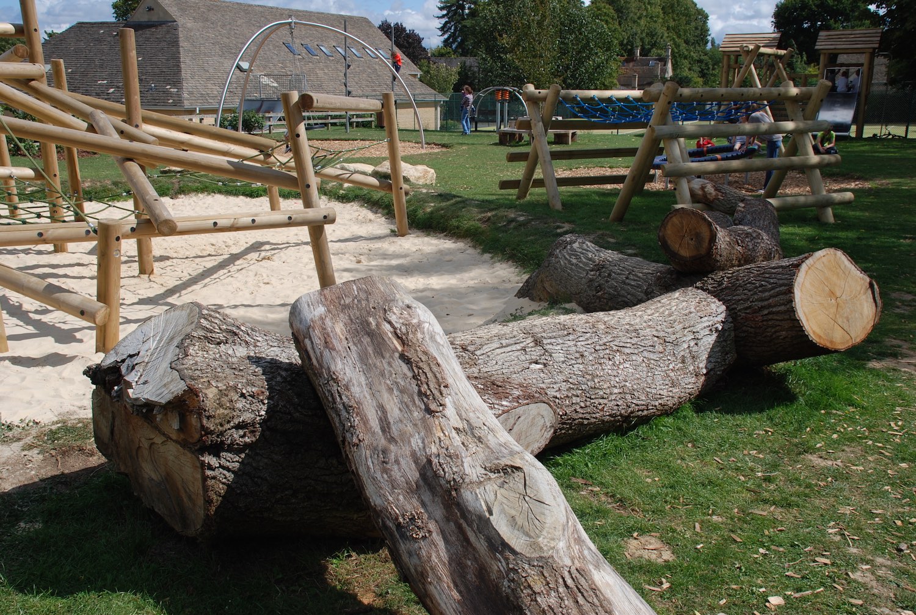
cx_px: 458
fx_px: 918
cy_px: 308
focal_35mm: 36
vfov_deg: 37.0
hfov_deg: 53.0
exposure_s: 1/250
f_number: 8
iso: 100
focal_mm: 24
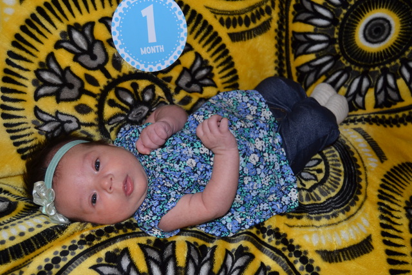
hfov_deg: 49.5
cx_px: 206
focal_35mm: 39
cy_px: 138
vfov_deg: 34.2
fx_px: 446
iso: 800
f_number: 4
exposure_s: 1/60
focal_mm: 26
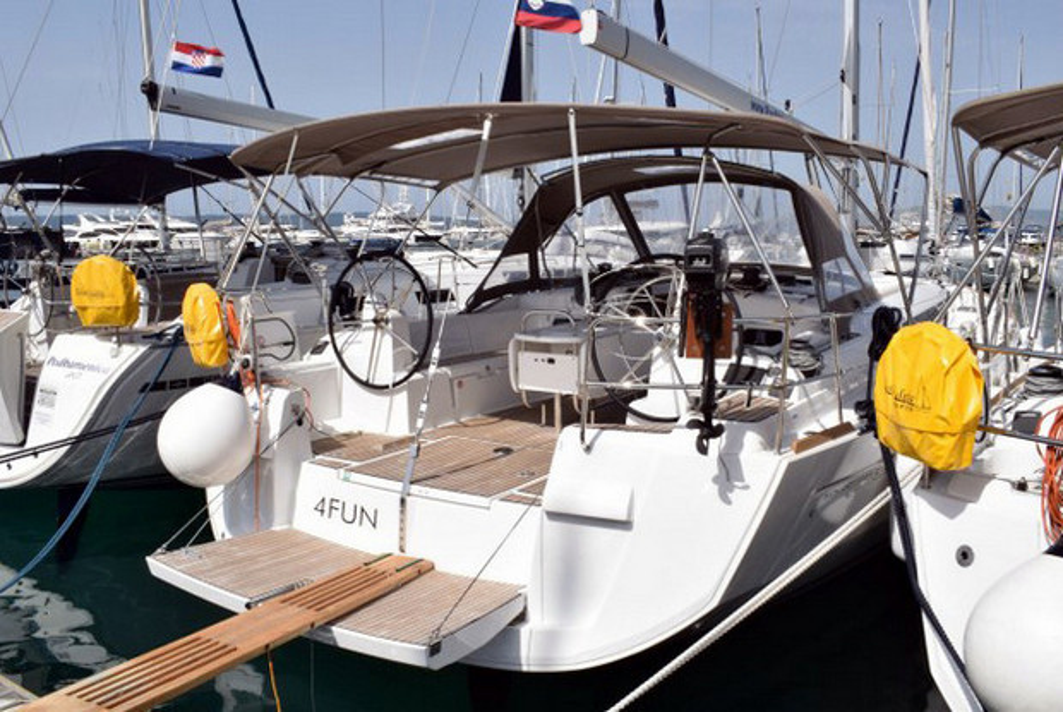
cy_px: 356
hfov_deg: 59.4
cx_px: 532
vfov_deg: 41.8
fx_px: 931
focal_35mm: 32
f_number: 25
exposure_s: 1/80
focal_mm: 21
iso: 100
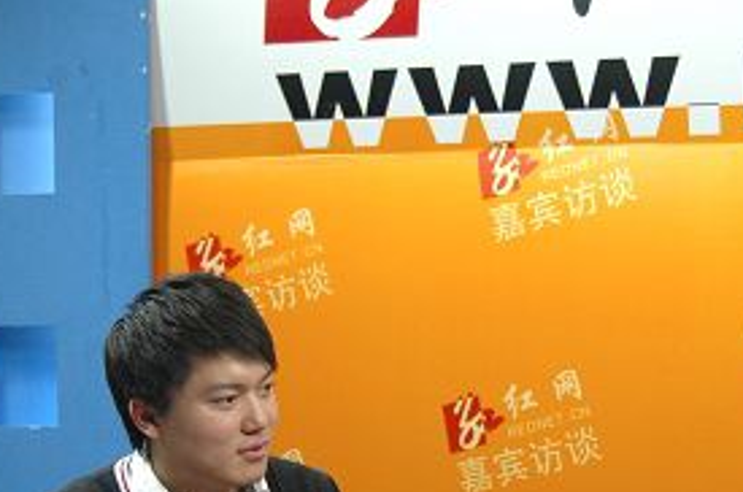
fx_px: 2697
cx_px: 505
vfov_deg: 10.4
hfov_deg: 15.6
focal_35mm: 131
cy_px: 441
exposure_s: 1/100
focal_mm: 48
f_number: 4.5
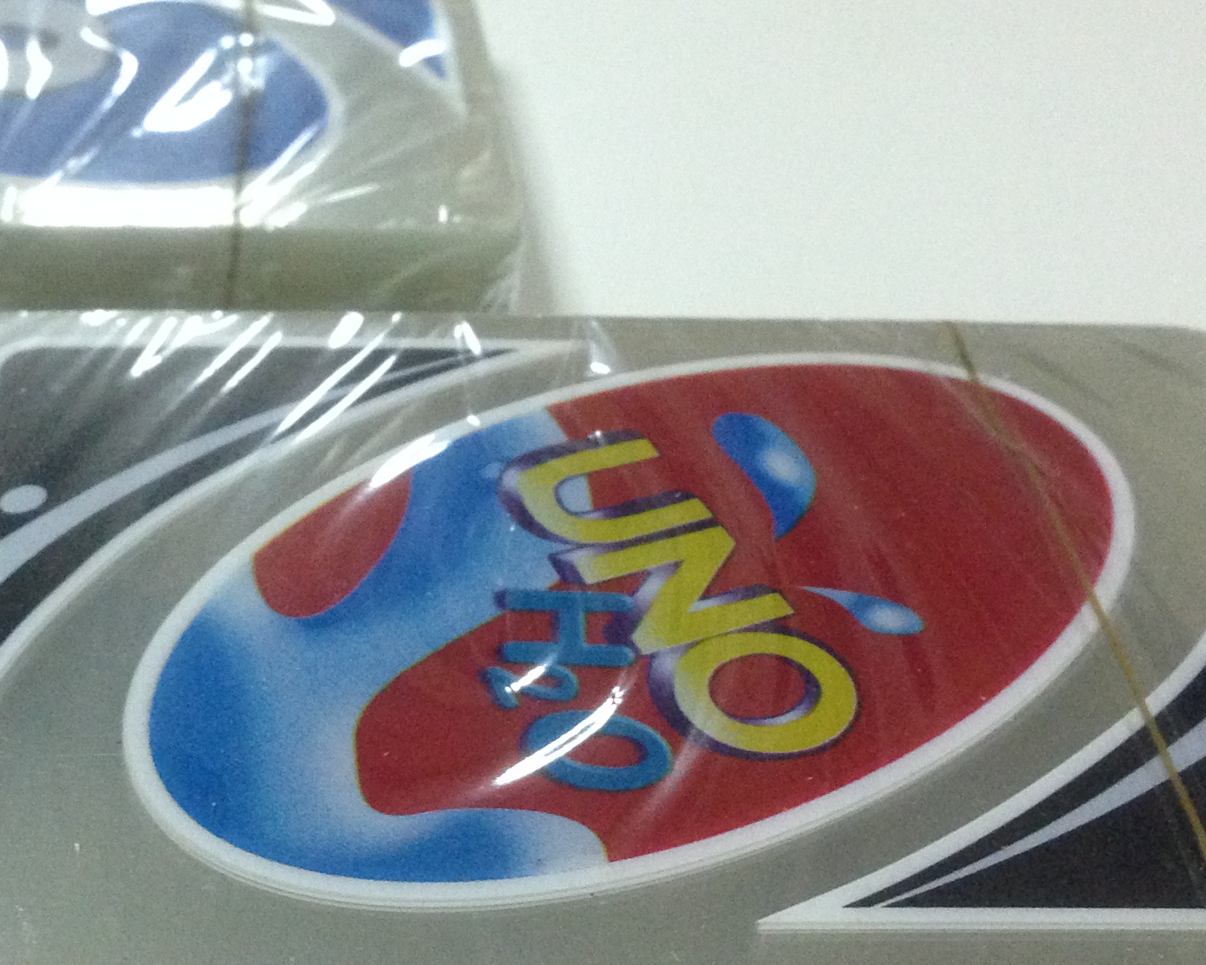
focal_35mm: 70
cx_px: 378
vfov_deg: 21.8
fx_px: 2499
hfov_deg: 26.9
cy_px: 393
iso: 320
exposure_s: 1/20
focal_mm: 4.12
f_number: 2.4
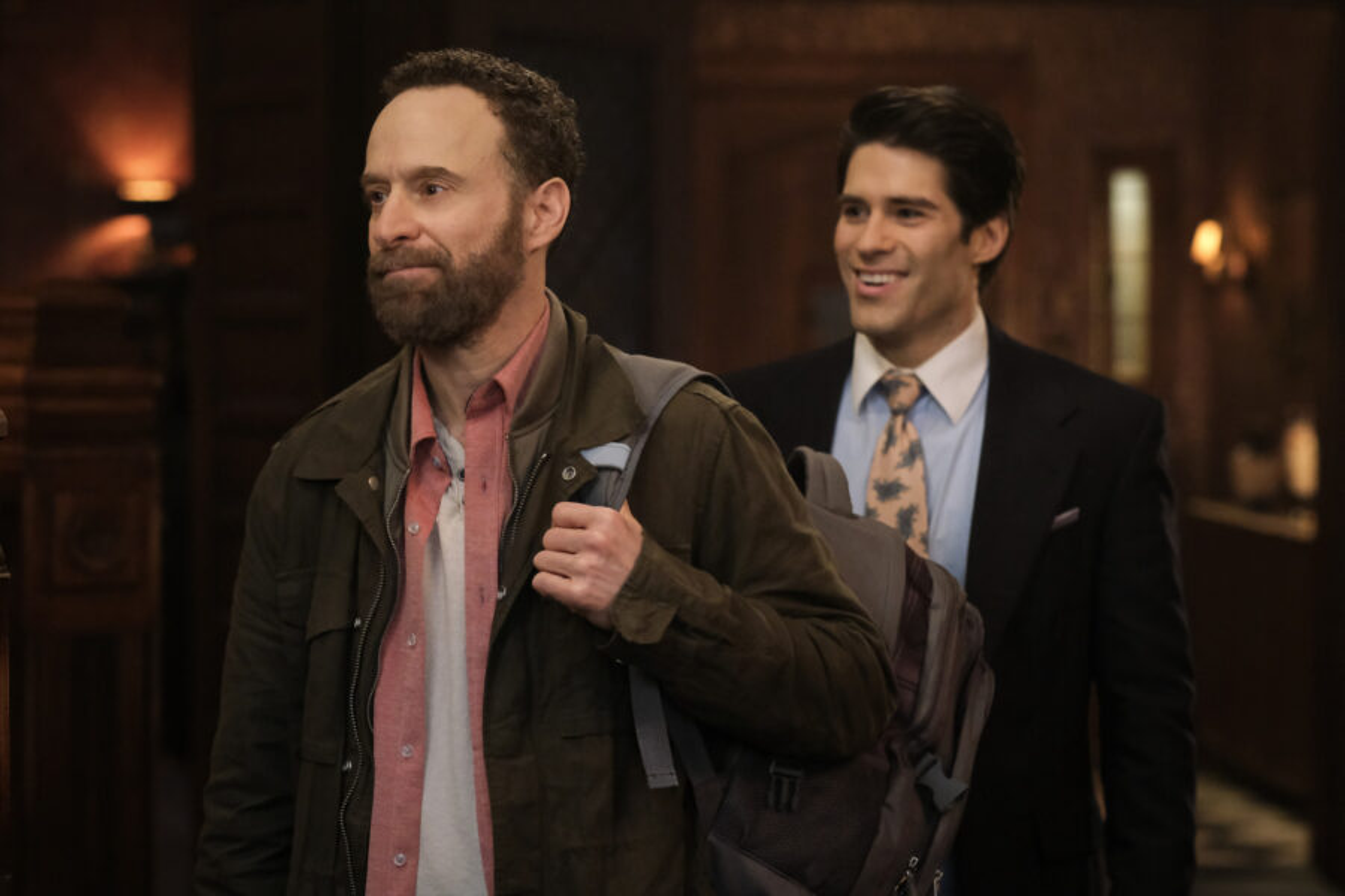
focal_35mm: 84
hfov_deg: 24.2
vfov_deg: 16.3
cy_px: 448
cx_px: 672
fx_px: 3138
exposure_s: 1/125
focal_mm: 56
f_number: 2.5
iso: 6400
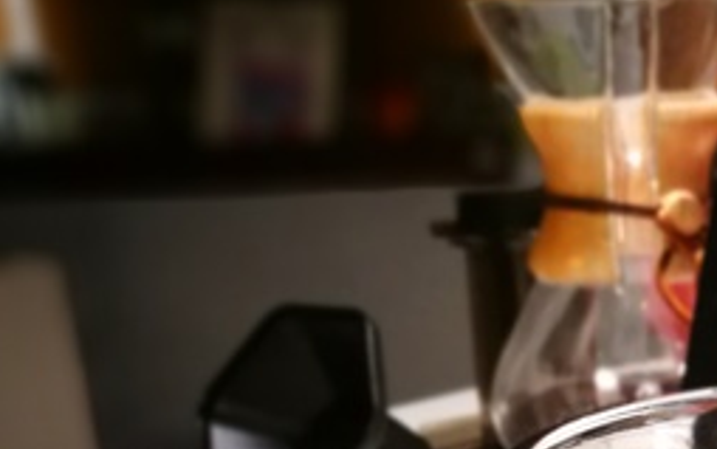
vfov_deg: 14.7
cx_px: 754
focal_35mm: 81
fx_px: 1583
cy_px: 717
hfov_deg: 24.1
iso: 320
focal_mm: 4.5
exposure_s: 1/30
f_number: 4
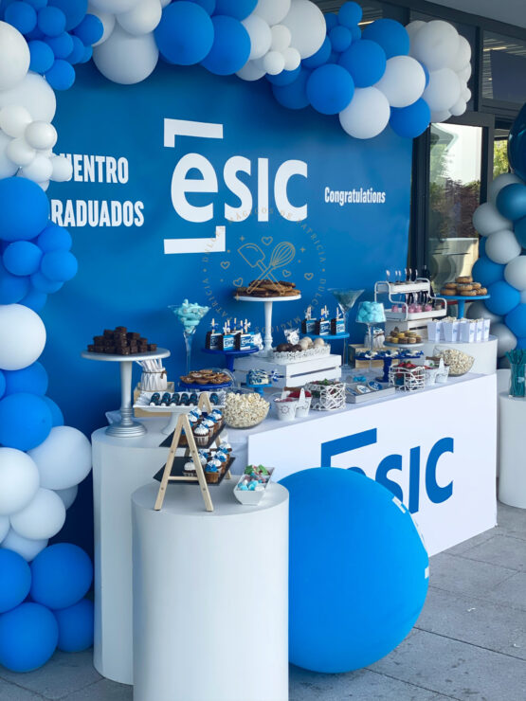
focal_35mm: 52
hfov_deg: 28.0
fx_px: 1054
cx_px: 263
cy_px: 350
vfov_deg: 36.8
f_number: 2
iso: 20
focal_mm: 6
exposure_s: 1/154
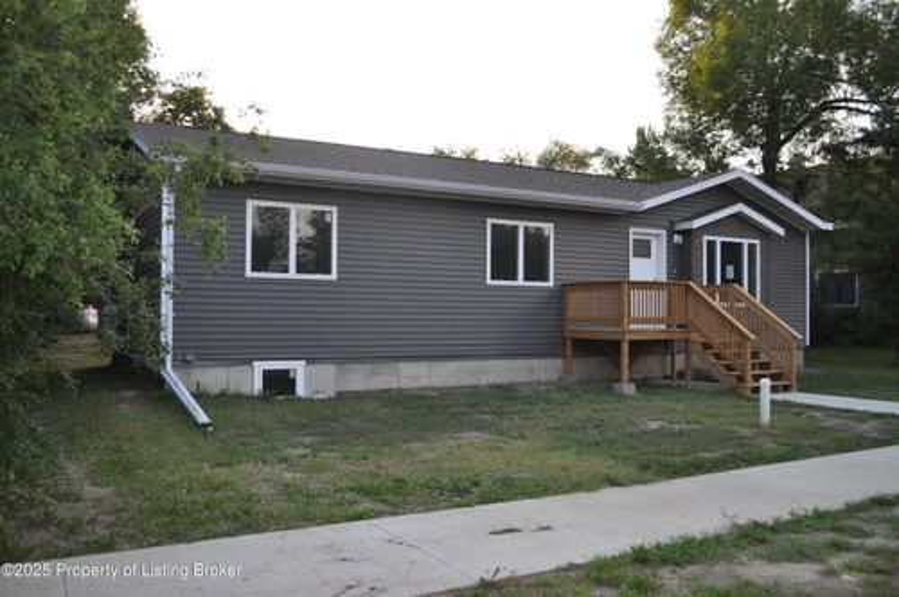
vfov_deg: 39.9
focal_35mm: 33
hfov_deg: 57.3
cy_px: 298
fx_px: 823
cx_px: 450
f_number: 4.5
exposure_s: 1/200
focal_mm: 22
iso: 200
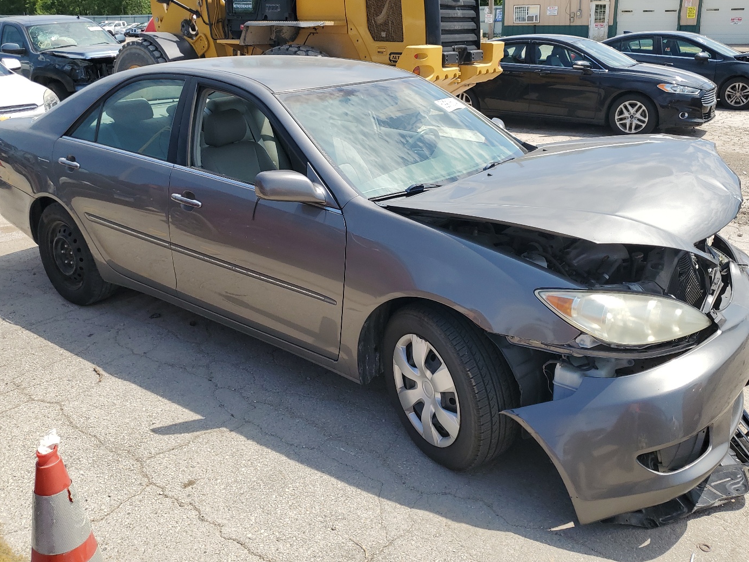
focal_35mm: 30
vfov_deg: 46.6
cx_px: 386
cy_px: 238
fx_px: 649
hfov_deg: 60.0
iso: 50
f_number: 1.5
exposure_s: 1/3333
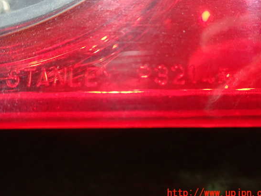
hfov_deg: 55.3
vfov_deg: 42.9
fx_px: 249
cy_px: 92
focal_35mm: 33
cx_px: 132
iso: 800
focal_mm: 5.5
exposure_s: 1/50
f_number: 2.3
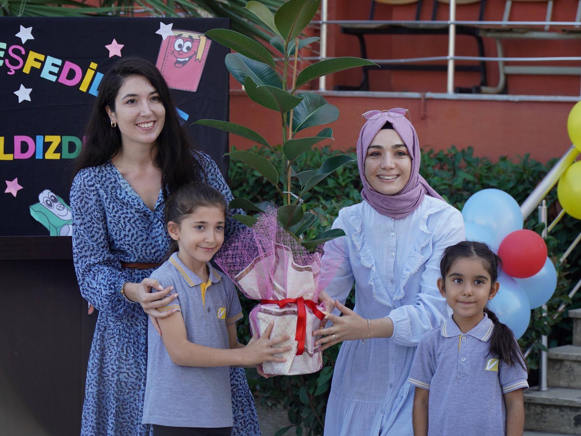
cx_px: 299
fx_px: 2031
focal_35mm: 121
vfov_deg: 12.2
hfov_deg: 16.3
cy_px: 217
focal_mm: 74
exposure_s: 1/125
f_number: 4.5
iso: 100
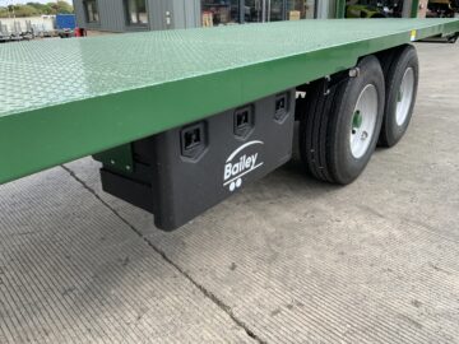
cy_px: 172
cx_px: 230
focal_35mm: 29
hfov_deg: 61.7
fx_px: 385
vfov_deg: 48.2
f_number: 1.8
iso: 16
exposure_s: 1/674
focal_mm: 3
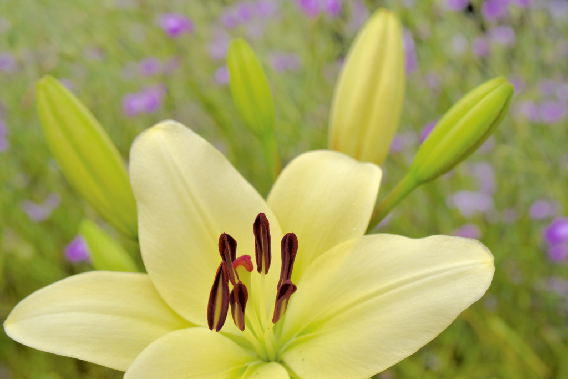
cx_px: 284
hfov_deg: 39.6
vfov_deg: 27.0
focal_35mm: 50
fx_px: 789
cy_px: 190
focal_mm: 50
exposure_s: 1/2500
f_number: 7.1
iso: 500
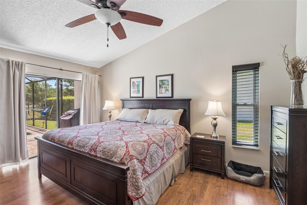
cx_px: 154
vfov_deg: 73.7
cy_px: 102
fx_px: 136
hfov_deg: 96.7
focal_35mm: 16
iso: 400
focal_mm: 16
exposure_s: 1/30
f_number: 8
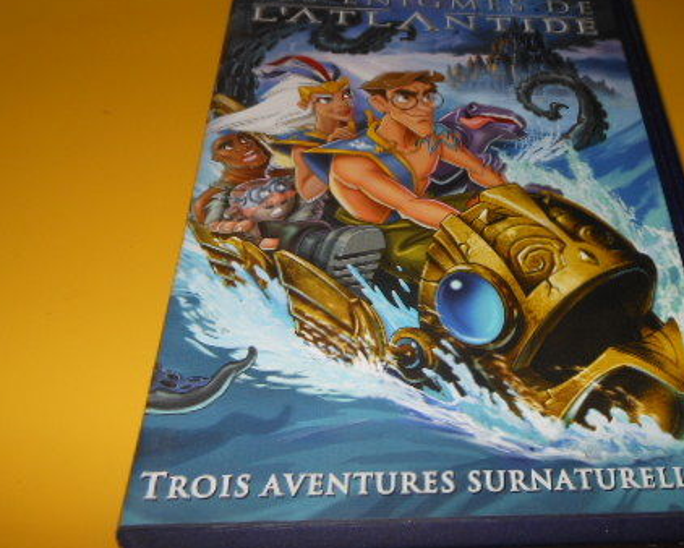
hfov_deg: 48.1
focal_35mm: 37
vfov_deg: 40.1
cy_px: 235
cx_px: 467
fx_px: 749
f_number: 10.2
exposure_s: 1/25
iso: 100
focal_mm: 4.5
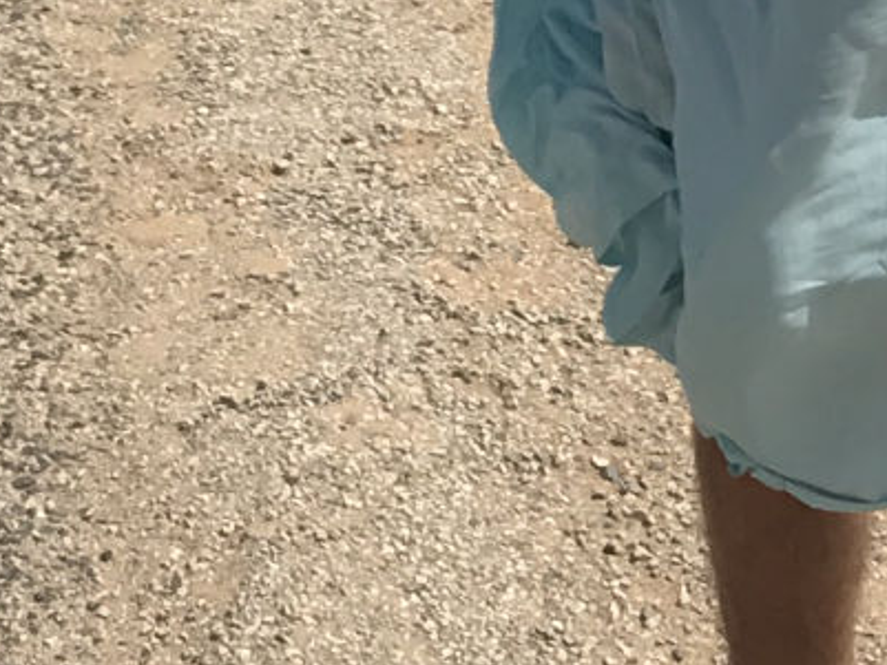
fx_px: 5101
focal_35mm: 199
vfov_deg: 7.2
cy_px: -733
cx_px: 325
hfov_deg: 9.9
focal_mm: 3.99
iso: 20
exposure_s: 1/2398
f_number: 1.8
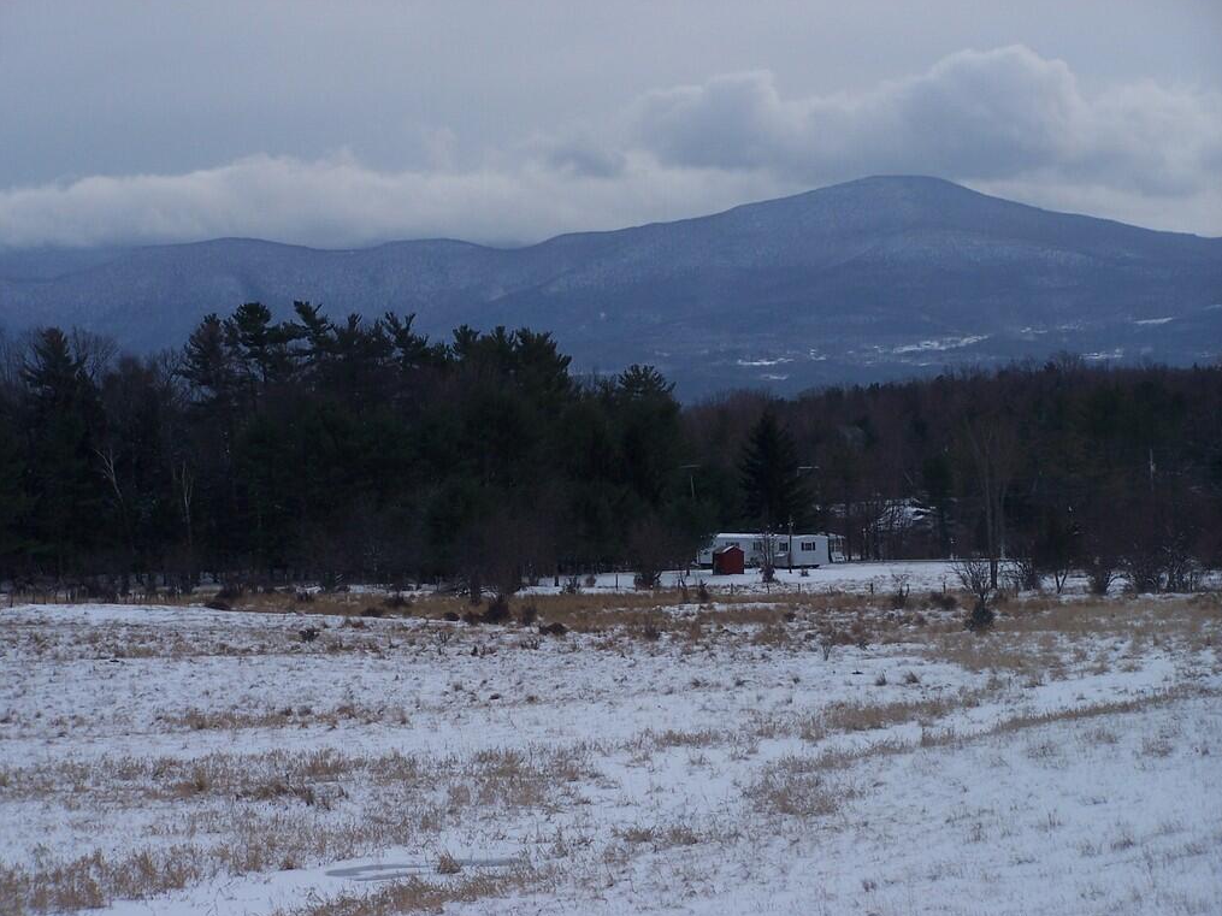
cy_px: 459
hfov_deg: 16.7
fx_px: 4165
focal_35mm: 118
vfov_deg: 12.6
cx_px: 614
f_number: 3.2
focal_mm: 19.4
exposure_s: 1/500
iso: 80
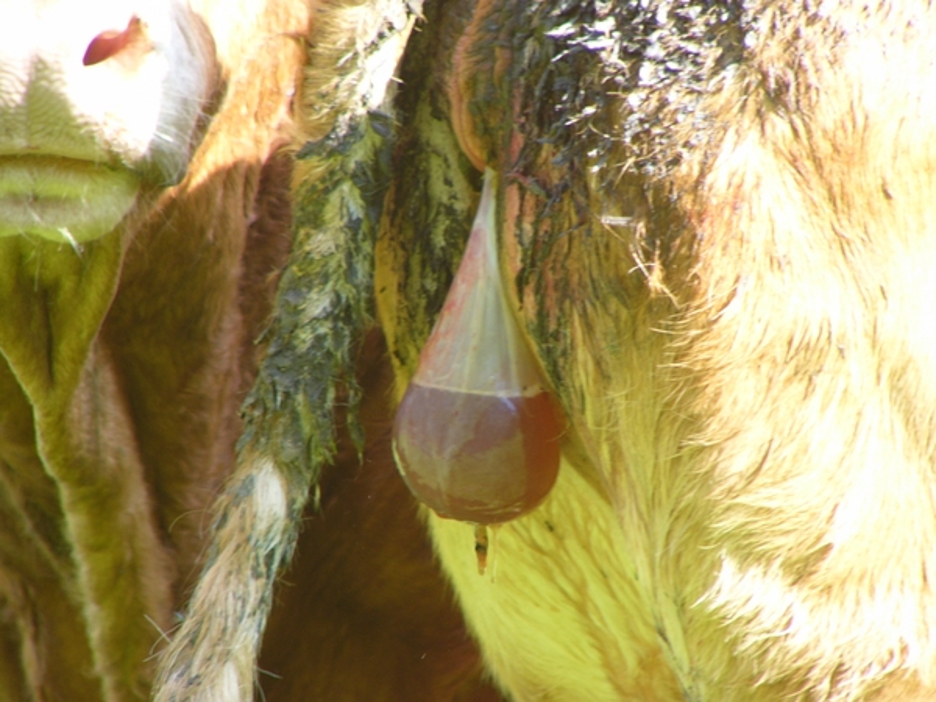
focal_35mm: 432
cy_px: 351
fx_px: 11681
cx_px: 468
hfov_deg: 4.6
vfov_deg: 3.4
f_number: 2.8
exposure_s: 1/60
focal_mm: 72
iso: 50
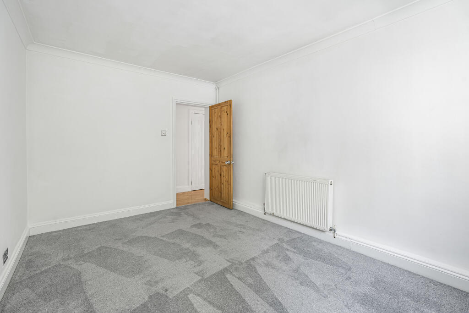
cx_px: 234
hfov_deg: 96.7
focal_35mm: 16
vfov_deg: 73.8
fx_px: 208
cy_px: 156
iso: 100
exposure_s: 1/8
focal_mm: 16
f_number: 8
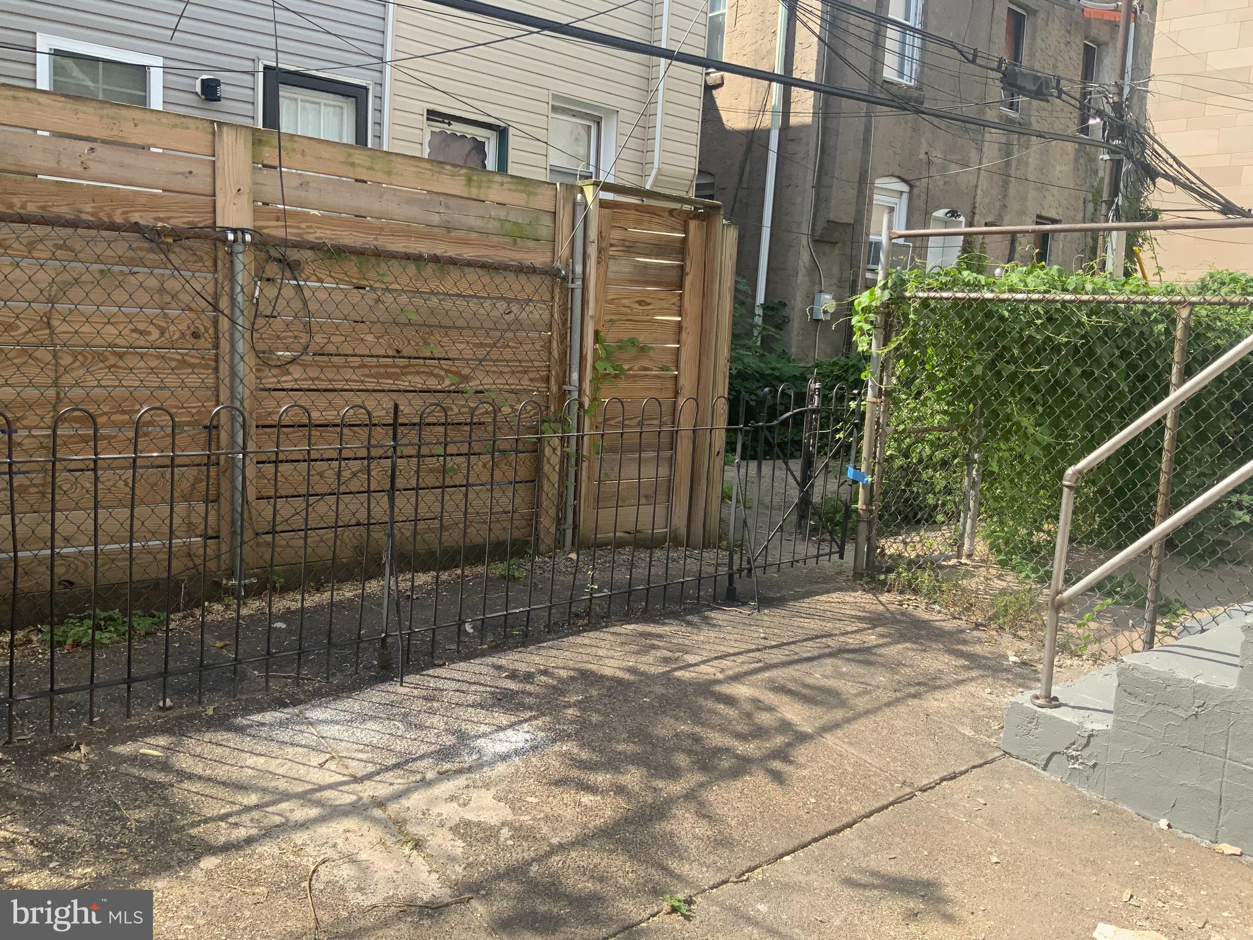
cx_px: 626
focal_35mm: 29
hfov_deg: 61.7
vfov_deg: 48.2
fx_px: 1050
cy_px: 470
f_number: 1.8
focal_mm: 3
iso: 16
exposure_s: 1/781
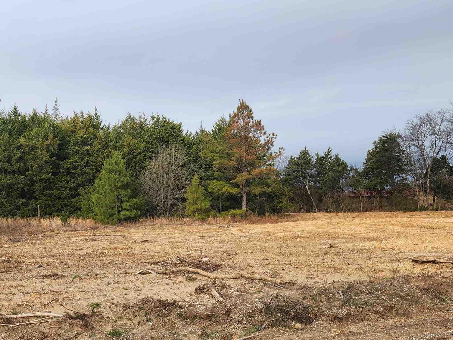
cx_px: 238
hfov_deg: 44.8
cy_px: 241
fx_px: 550
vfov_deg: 33.9
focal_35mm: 42
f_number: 1.8
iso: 20
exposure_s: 1/569
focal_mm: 5.4
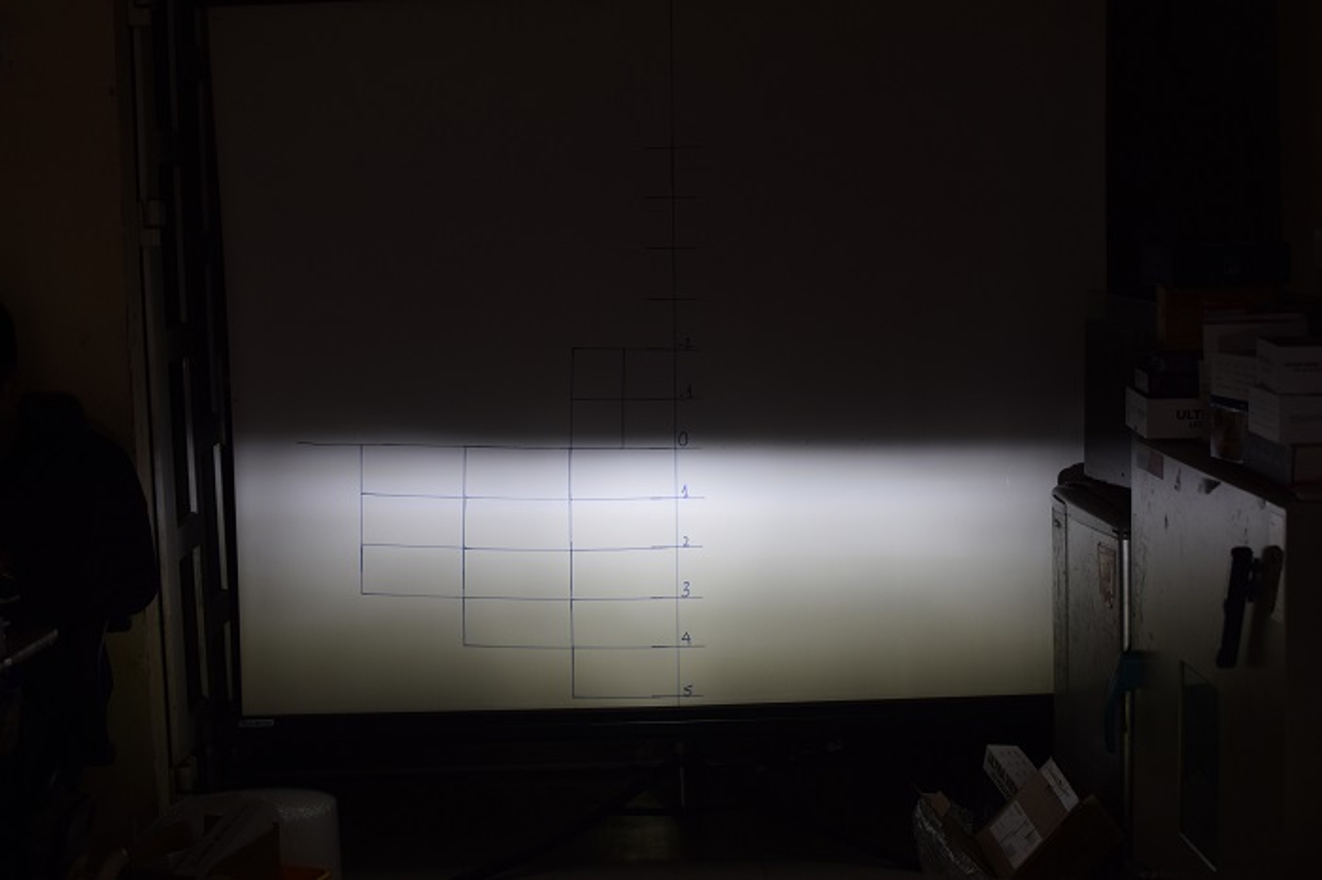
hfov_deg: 37.9
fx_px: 1927
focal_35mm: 52
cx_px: 661
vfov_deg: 25.7
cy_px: 440
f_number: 2.8
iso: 250
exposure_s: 1/200
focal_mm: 35
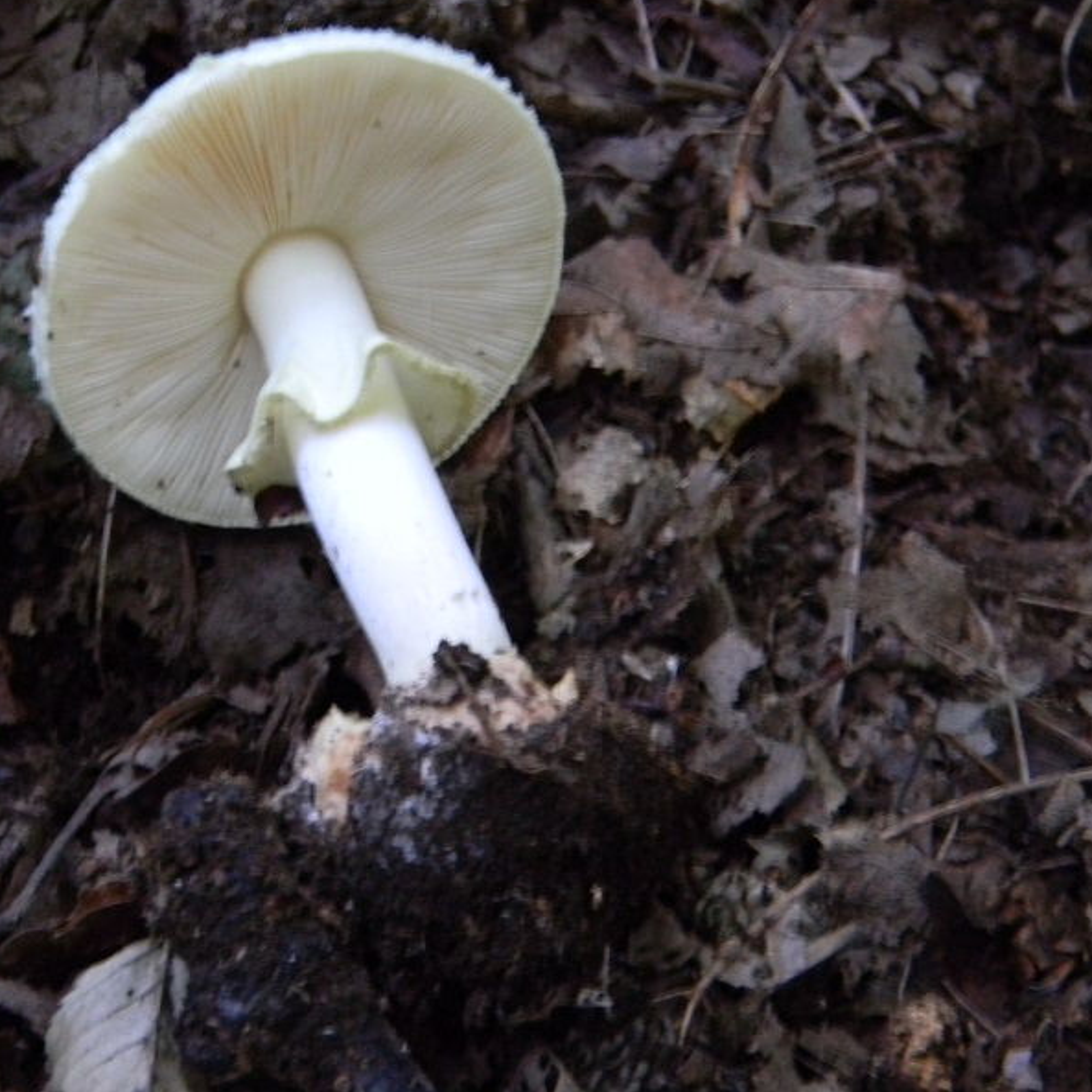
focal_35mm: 99
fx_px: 3533
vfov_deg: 17.6
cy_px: 541
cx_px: 396
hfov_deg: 17.5
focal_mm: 15.1
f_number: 4.5
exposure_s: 1/3.7
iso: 400
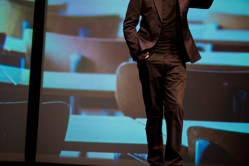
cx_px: 107
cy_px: 62
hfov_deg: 18.4
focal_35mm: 111
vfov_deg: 12.3
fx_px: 768
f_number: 2.8
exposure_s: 1/160
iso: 1600
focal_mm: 70
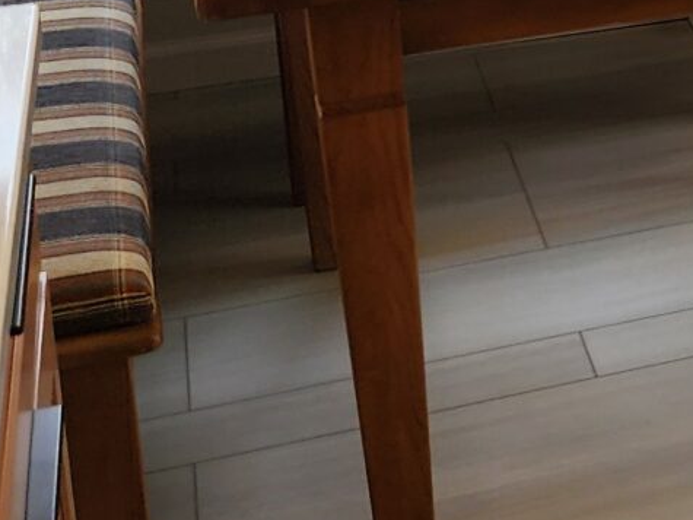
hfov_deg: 12.8
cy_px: -261
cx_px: 1574
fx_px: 2482
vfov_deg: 11.5
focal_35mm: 124
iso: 25
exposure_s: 1/120
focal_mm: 6.4
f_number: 1.8
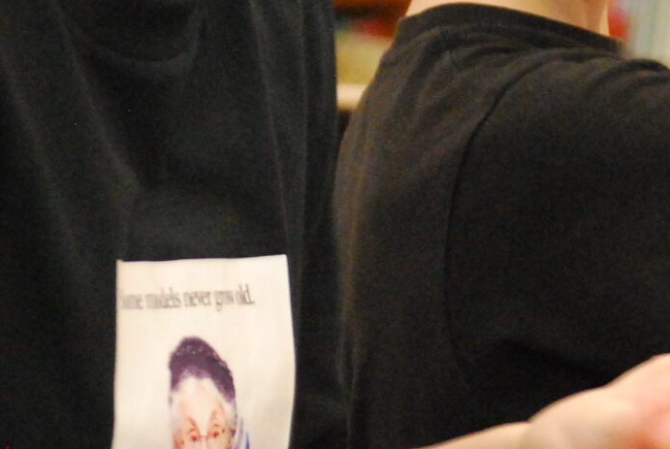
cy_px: -44
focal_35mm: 389
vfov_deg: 3.5
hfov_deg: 5.3
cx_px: 805
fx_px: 7250
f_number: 4.2
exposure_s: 1/50
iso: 1600
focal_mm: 70
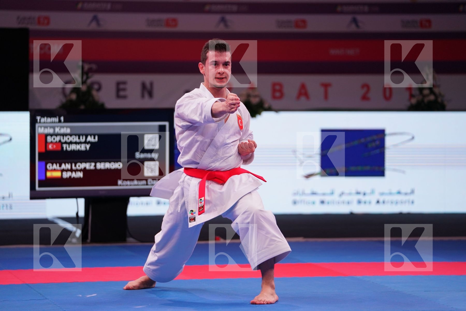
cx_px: 233
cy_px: 156
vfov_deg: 9.0
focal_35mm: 152
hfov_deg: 13.5
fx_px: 1967
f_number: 2.8
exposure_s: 1/500
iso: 1250
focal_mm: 152
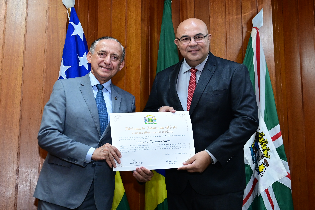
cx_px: 156
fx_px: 455
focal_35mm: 52
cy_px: 104
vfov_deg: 26.0
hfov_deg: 38.2
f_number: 4
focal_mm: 34.5
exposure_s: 1/125
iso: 3200
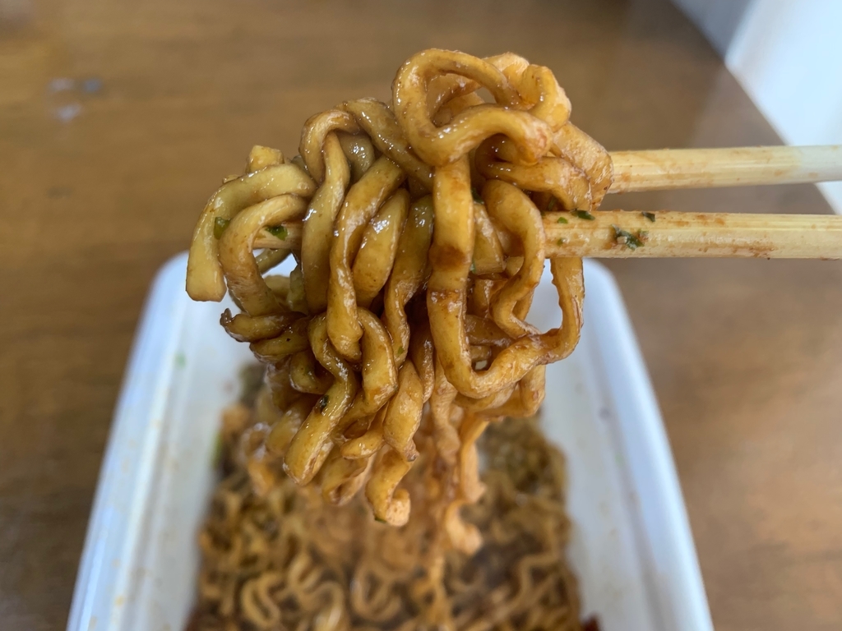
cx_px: 421
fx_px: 632
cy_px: 316
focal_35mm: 26
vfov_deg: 53.1
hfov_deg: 67.3
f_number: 1.8
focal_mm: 4.25
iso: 125
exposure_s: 1/60
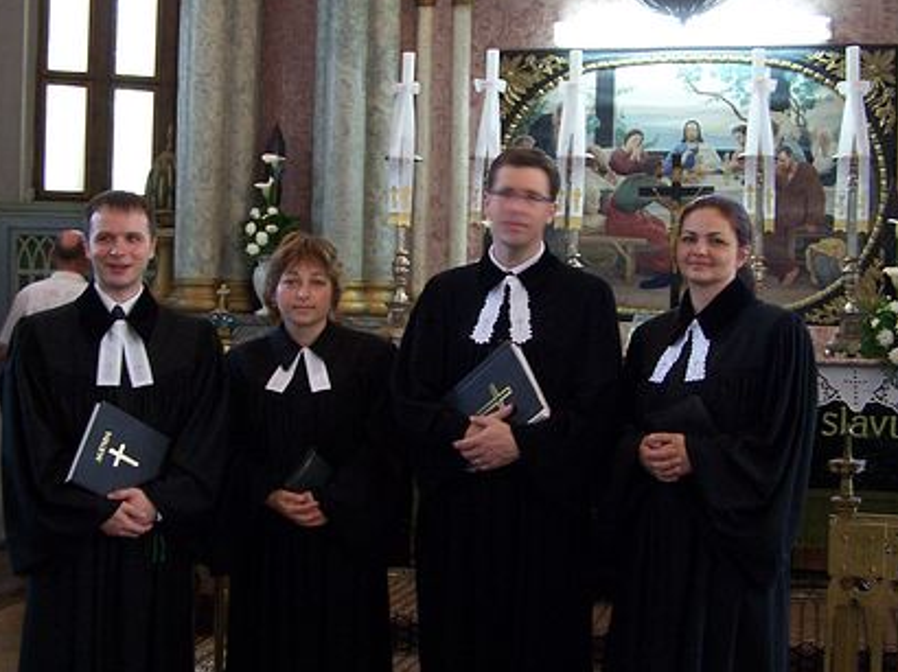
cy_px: 287
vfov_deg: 28.5
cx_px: 447
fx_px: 1322
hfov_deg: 37.5
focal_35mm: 51
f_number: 2.8
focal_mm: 6.3
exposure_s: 1/8
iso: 140
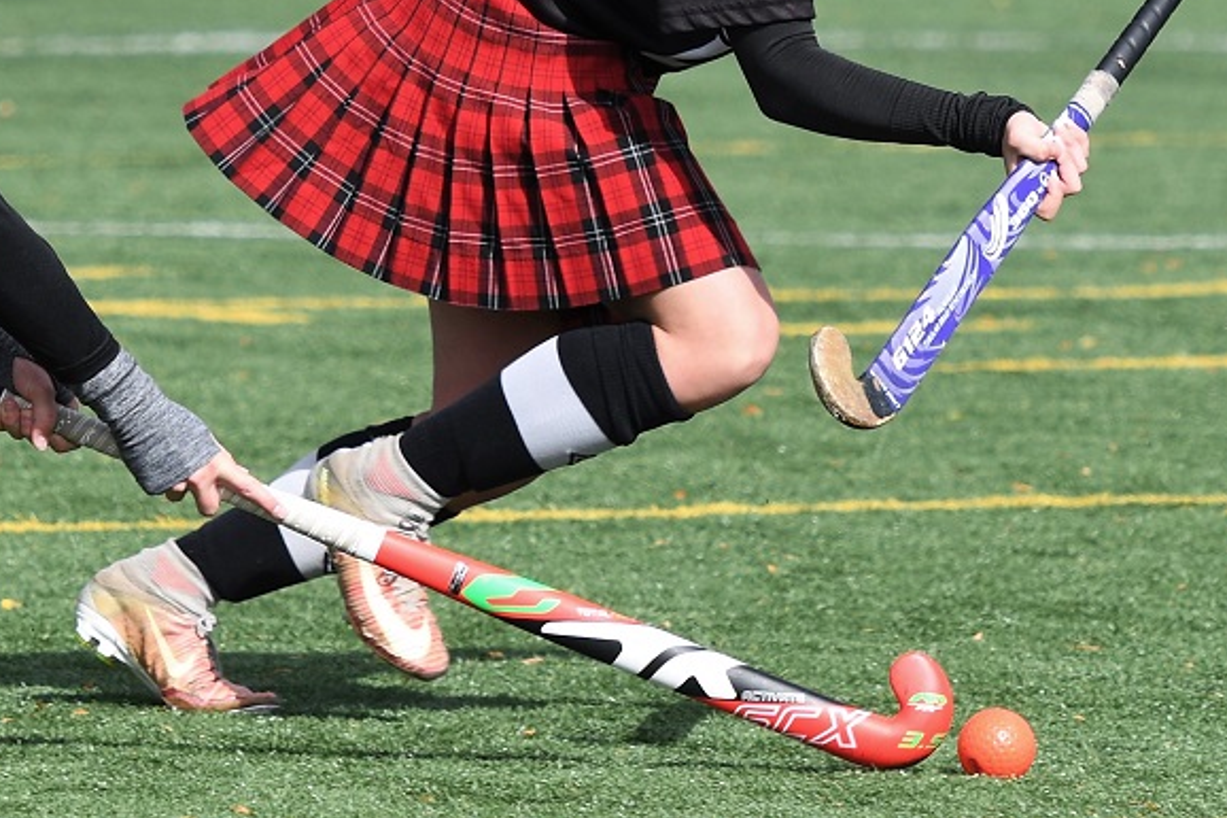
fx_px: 14174
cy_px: 246
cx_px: 321
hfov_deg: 5.0
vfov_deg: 3.3
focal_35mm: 416
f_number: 4
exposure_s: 1/1000
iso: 100
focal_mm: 150
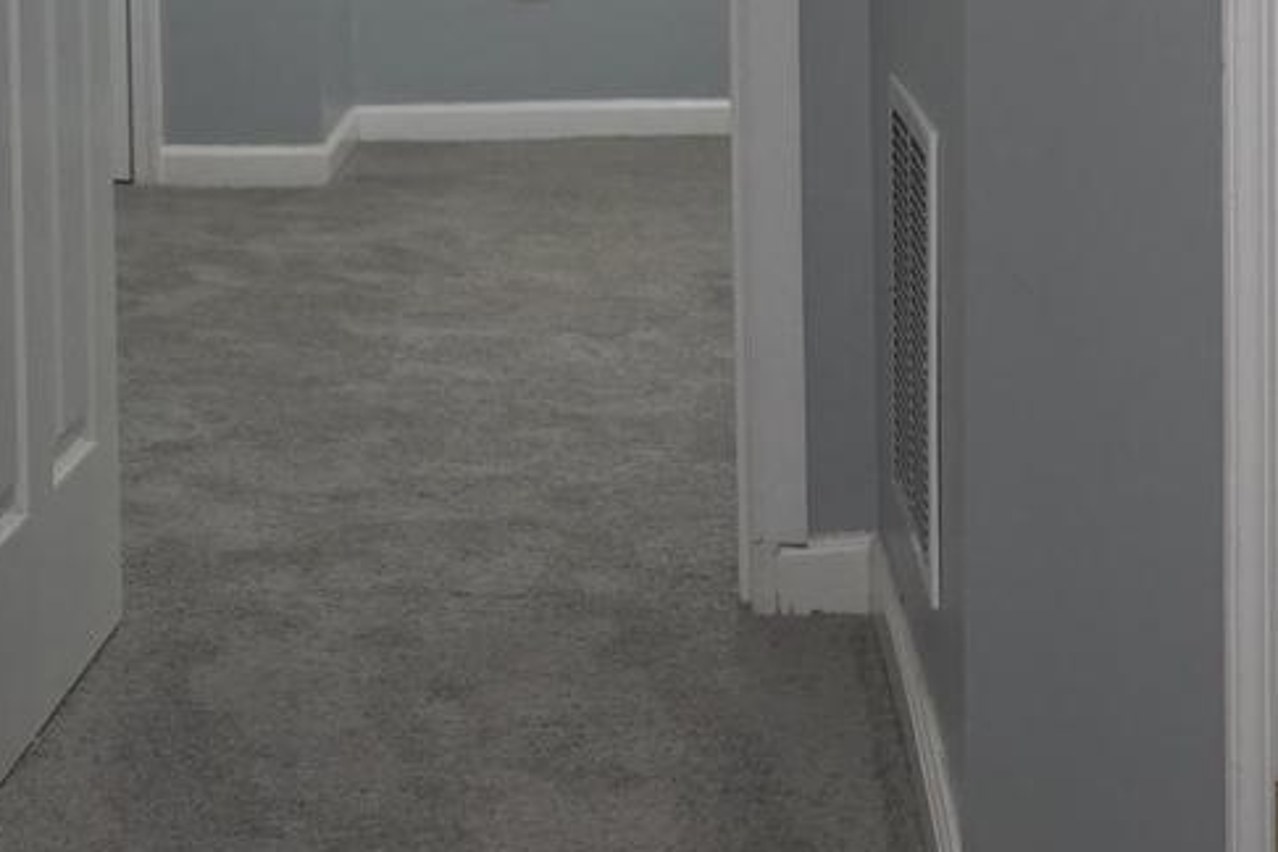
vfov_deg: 15.4
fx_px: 3053
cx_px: 592
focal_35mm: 86
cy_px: -147
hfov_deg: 23.6
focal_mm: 29
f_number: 4
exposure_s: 1/160
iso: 3200
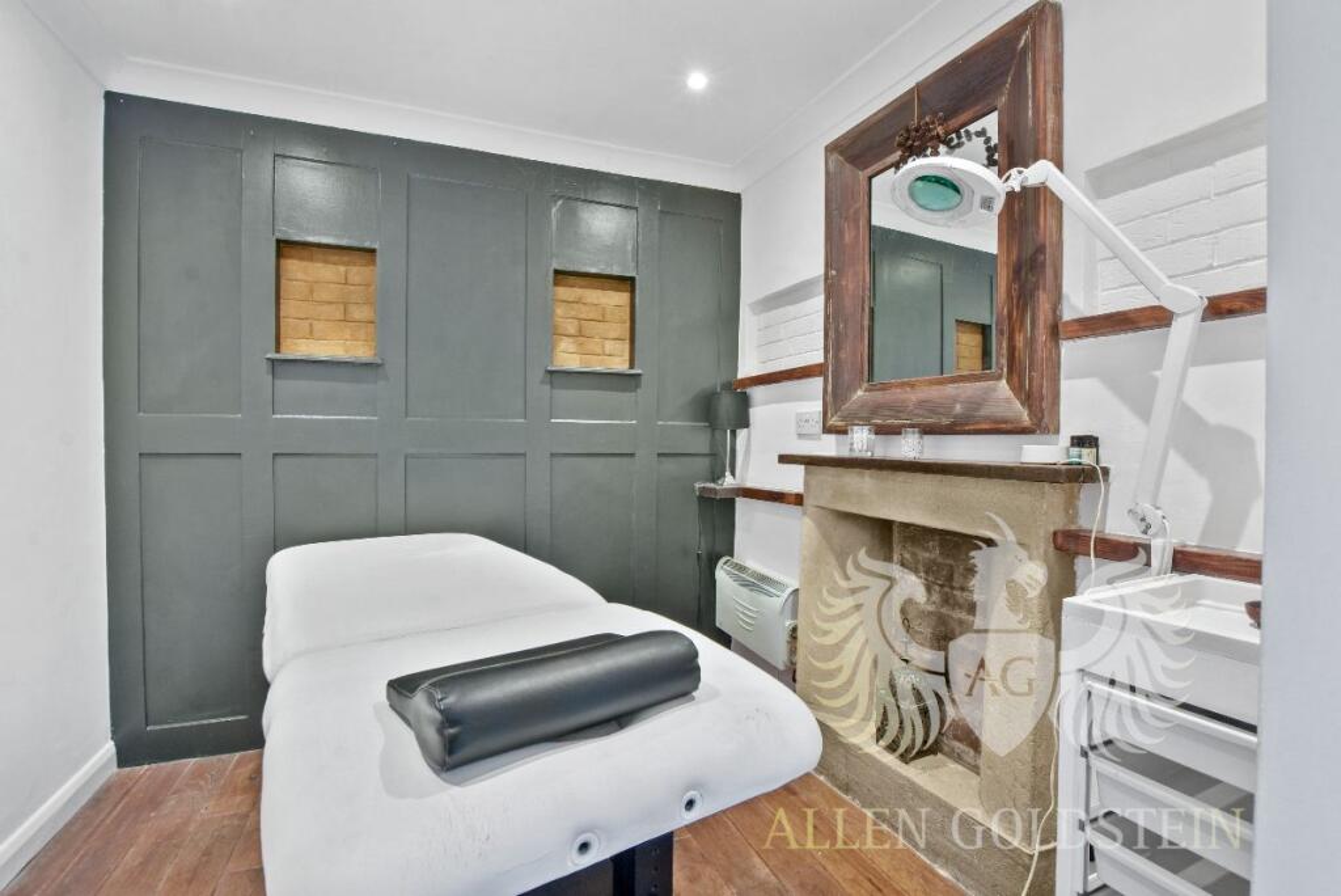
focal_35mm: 15
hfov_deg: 100.4
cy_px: 448
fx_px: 559
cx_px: 670
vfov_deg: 77.4
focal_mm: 10
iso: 250
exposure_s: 1.3
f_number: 8
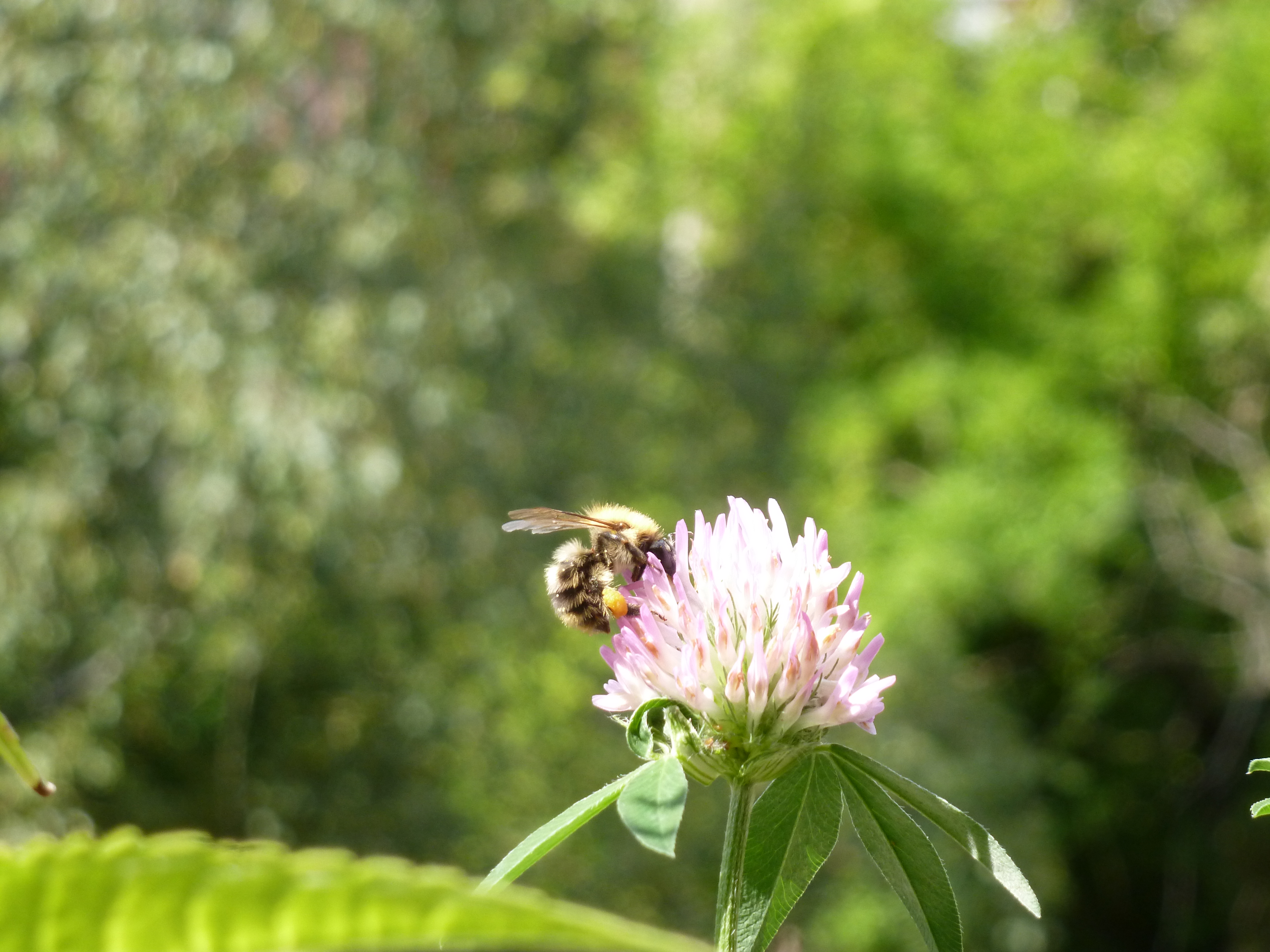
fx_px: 4146
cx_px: 635
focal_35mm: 113
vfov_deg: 13.1
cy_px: 476
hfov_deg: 17.4
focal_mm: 20.2
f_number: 5.1
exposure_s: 1/200
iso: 200
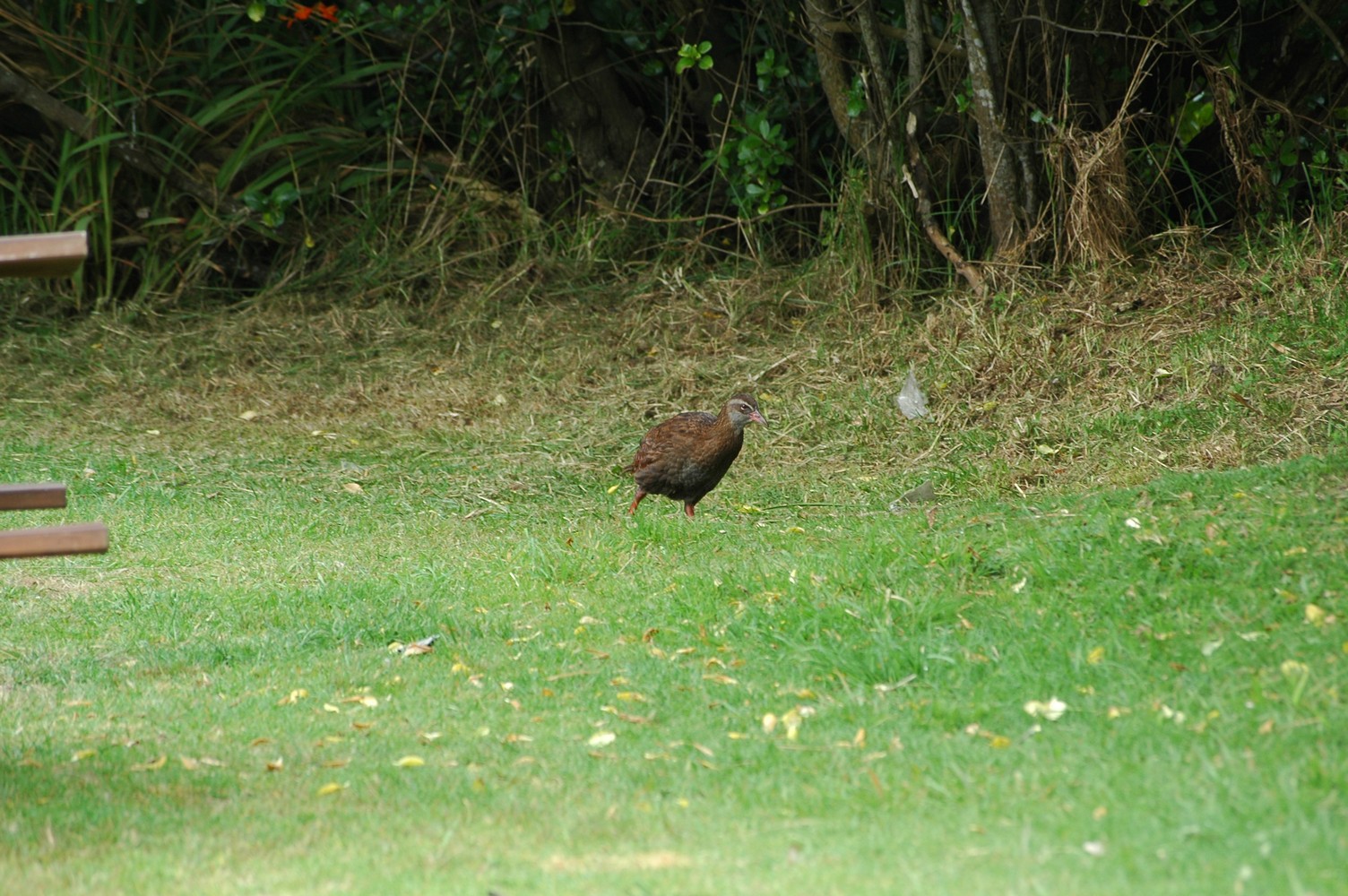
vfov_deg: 4.6
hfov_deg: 6.9
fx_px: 11223
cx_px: 674
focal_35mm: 300
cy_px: 448
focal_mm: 200
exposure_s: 1/125
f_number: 6.3
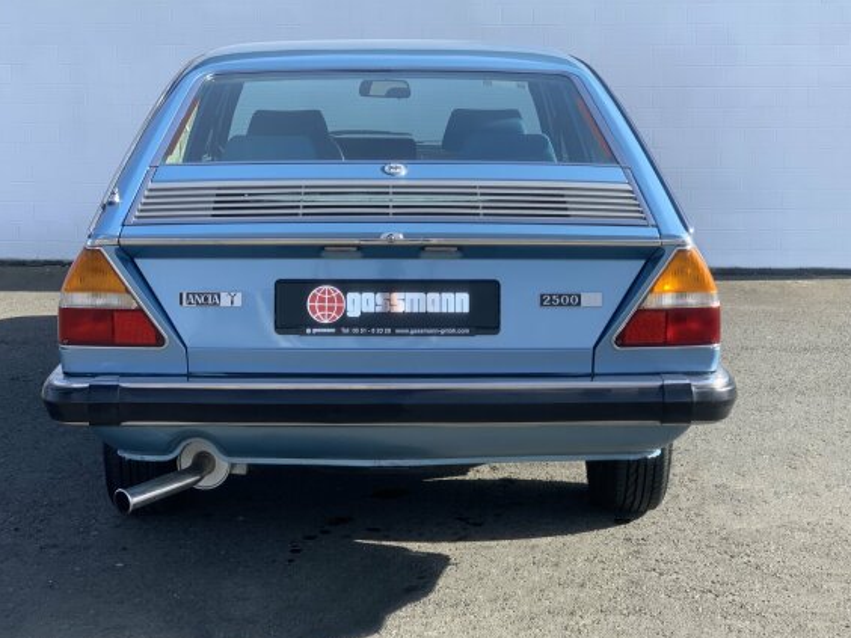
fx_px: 1450
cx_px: 397
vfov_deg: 24.8
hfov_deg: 32.7
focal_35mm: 59
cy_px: 287
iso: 16
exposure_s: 1/326
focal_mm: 6
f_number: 2.4
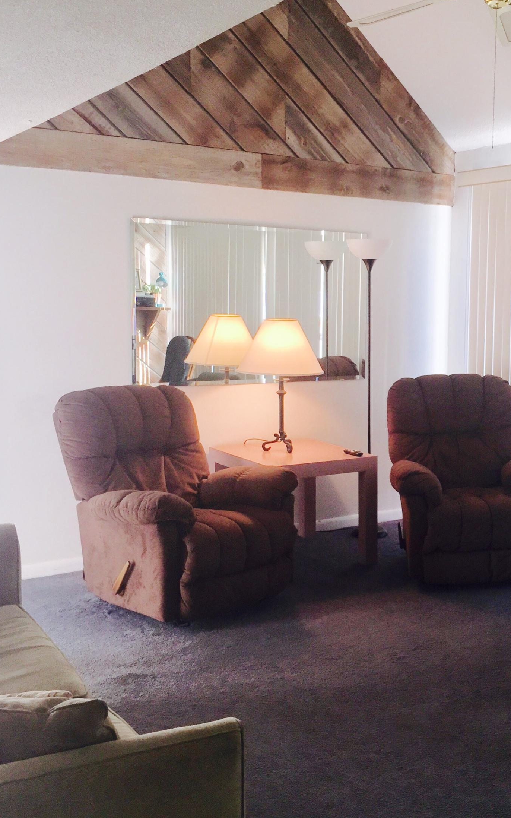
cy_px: 412
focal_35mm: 42
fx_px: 936
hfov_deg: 29.9
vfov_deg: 47.2
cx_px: 396
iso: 32
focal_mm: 4.15
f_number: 2.2
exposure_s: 1/55
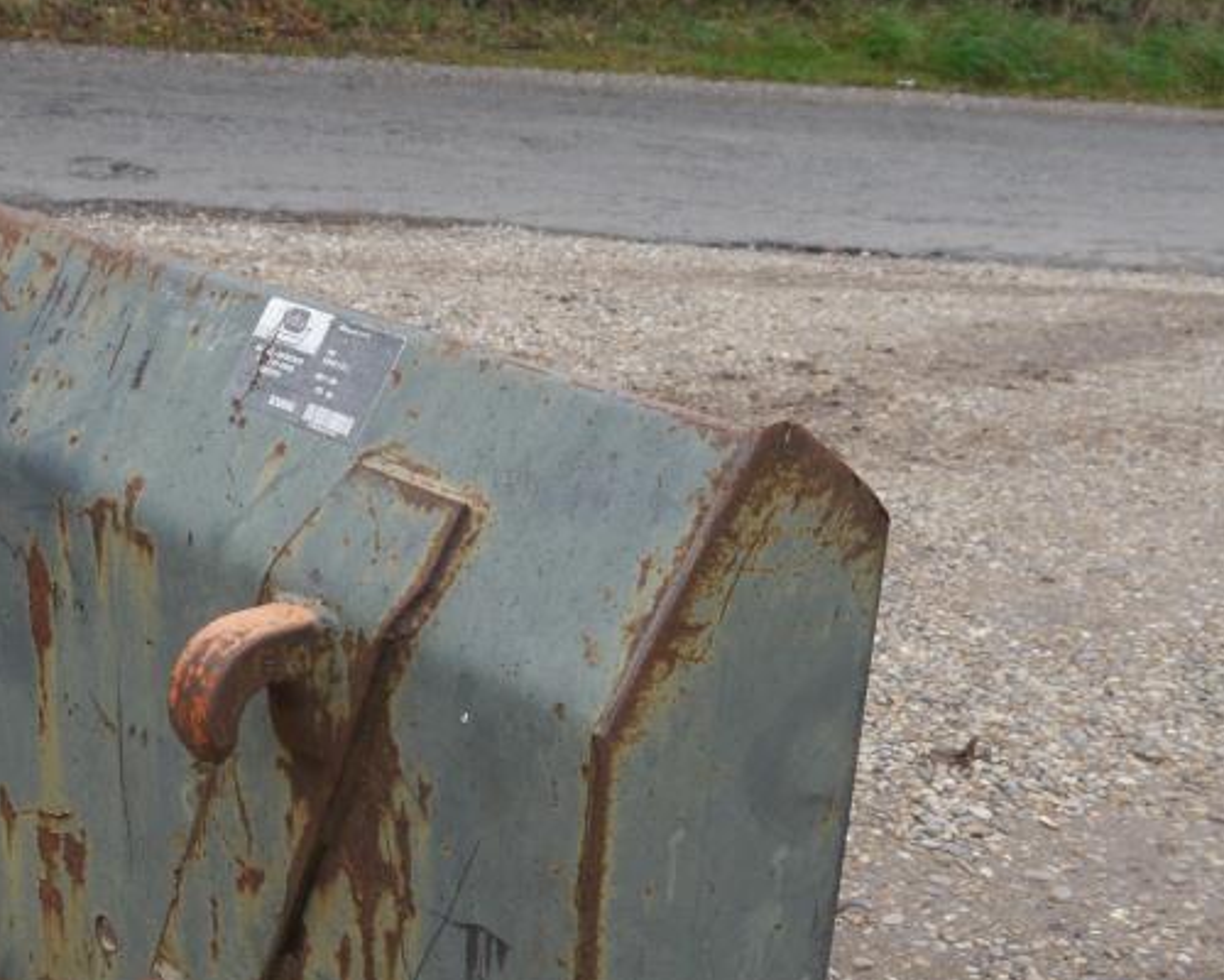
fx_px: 2029
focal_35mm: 56
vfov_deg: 26.5
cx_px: 304
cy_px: 821
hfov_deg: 32.9
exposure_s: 1/200
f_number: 5
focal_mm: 14
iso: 160
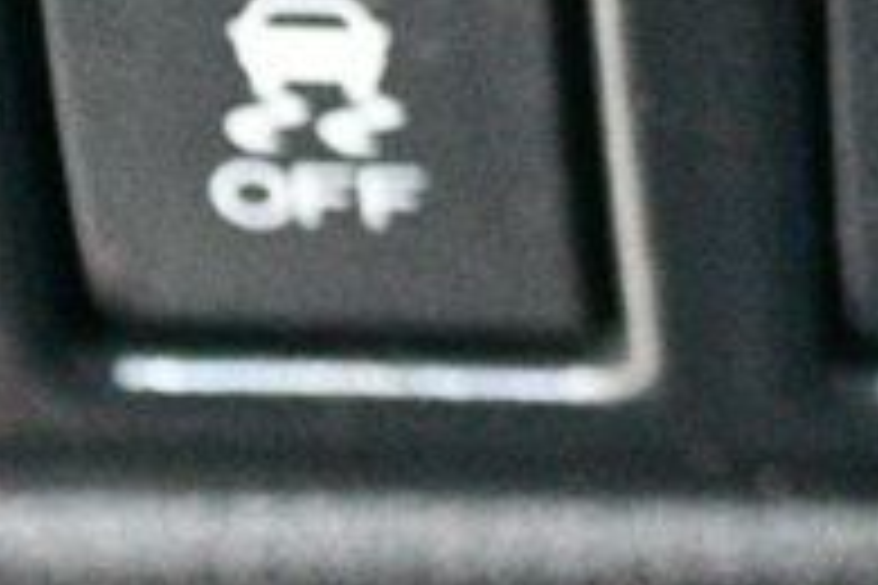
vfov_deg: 4.6
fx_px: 7292
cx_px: 1423
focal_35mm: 299
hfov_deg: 6.8
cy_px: -279
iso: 12800
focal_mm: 38
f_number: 5
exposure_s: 1/25
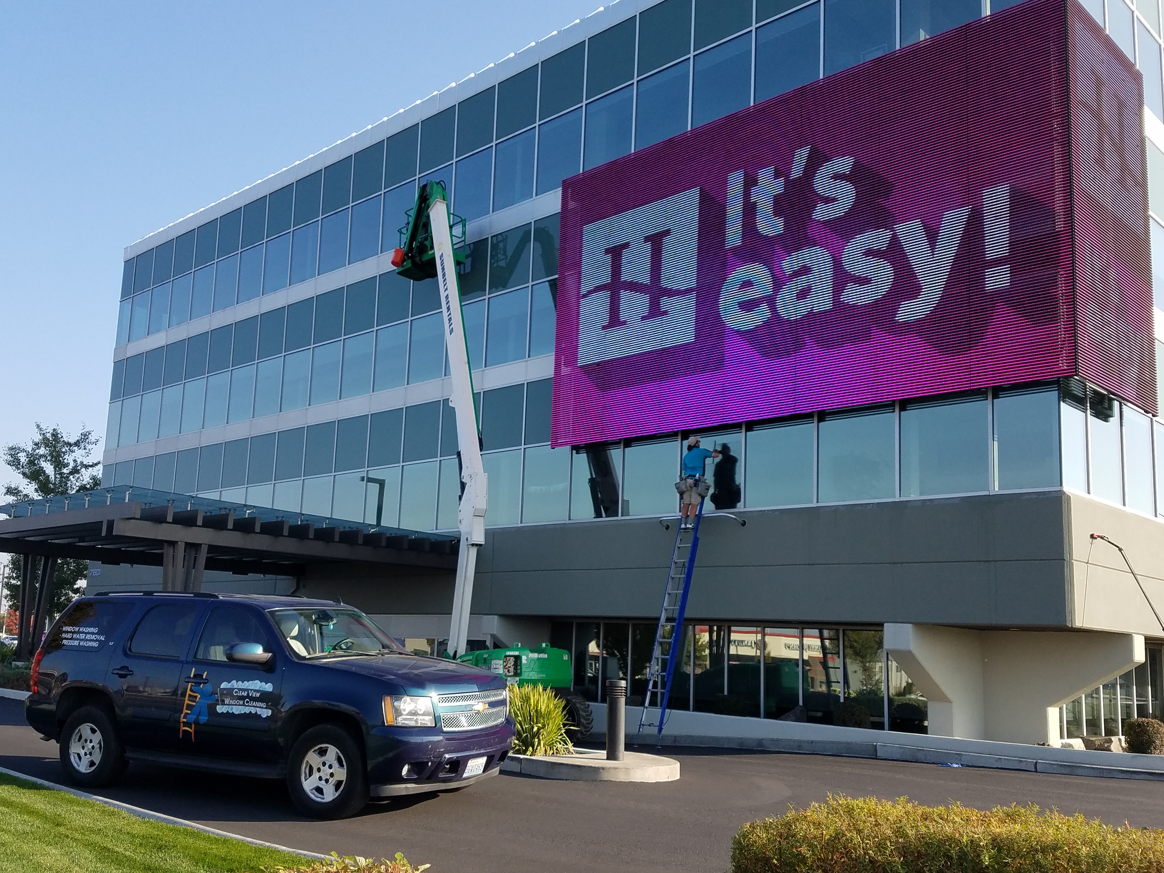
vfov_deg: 53.1
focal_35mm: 26
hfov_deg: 67.3
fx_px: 874
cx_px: 582
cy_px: 436
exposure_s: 1/1288
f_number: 1.7
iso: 50
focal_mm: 4.2
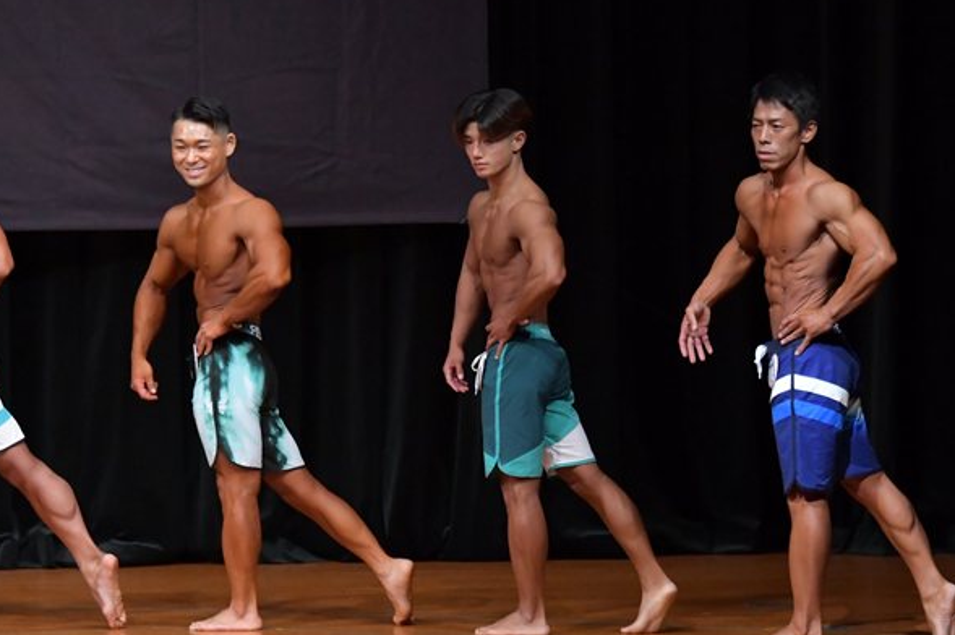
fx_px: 7848
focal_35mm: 296
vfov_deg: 4.6
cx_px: 411
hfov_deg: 7.0
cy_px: 318
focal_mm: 150
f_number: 5.6
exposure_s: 1/400
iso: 5000
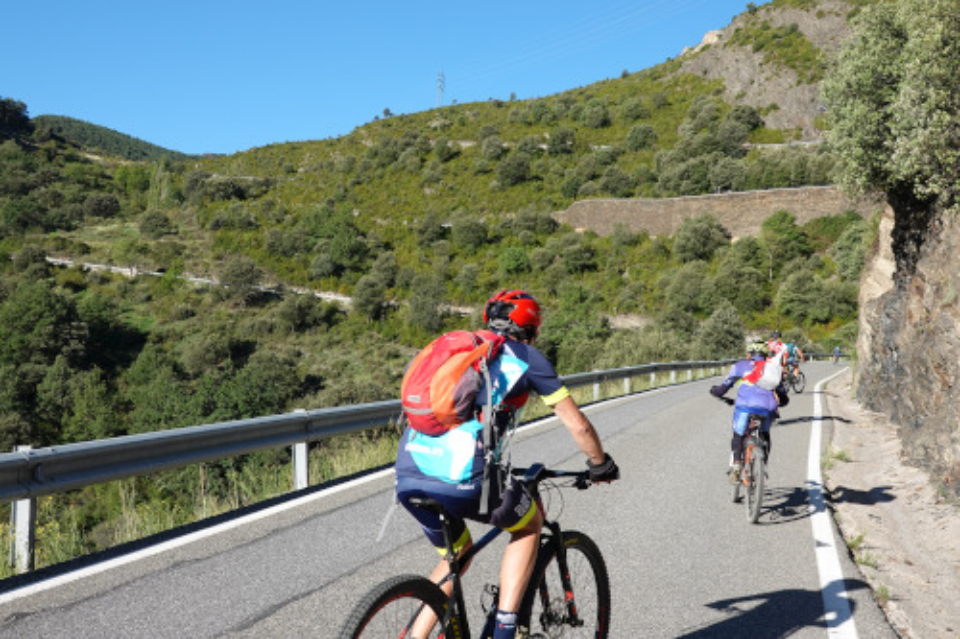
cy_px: 320
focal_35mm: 40
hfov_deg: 48.5
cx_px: 480
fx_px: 1066
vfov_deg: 33.4
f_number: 5.6
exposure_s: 1/250
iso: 125
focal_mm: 14.69
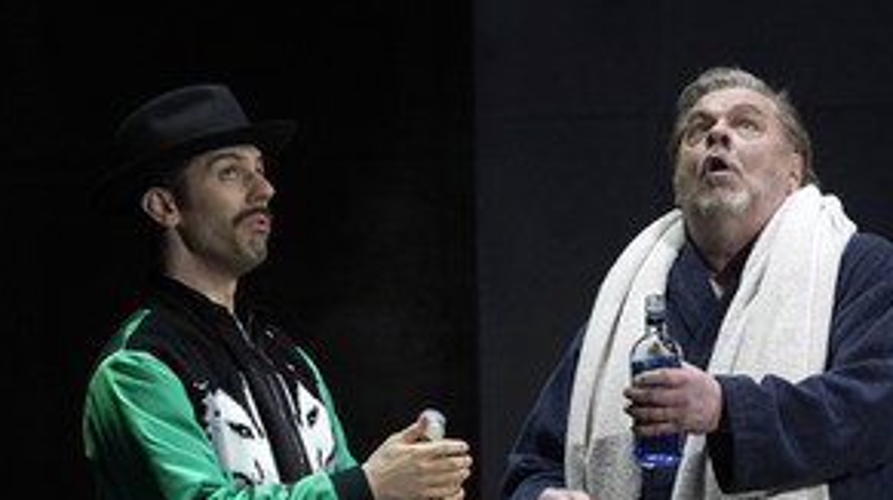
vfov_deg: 2.0
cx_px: 508
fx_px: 14027
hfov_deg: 3.6
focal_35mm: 593
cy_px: 405
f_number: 6.3
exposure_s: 1/160
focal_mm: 365
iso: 3200
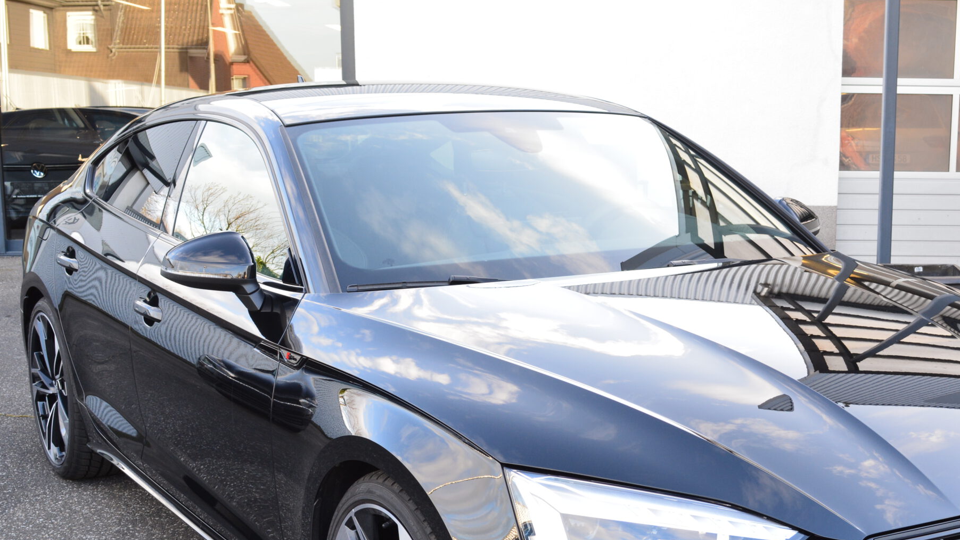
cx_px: 604
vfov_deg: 20.4
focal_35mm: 58
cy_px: 448
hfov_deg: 35.8
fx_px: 1476
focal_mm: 26
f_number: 9
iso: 400
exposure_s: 1/30
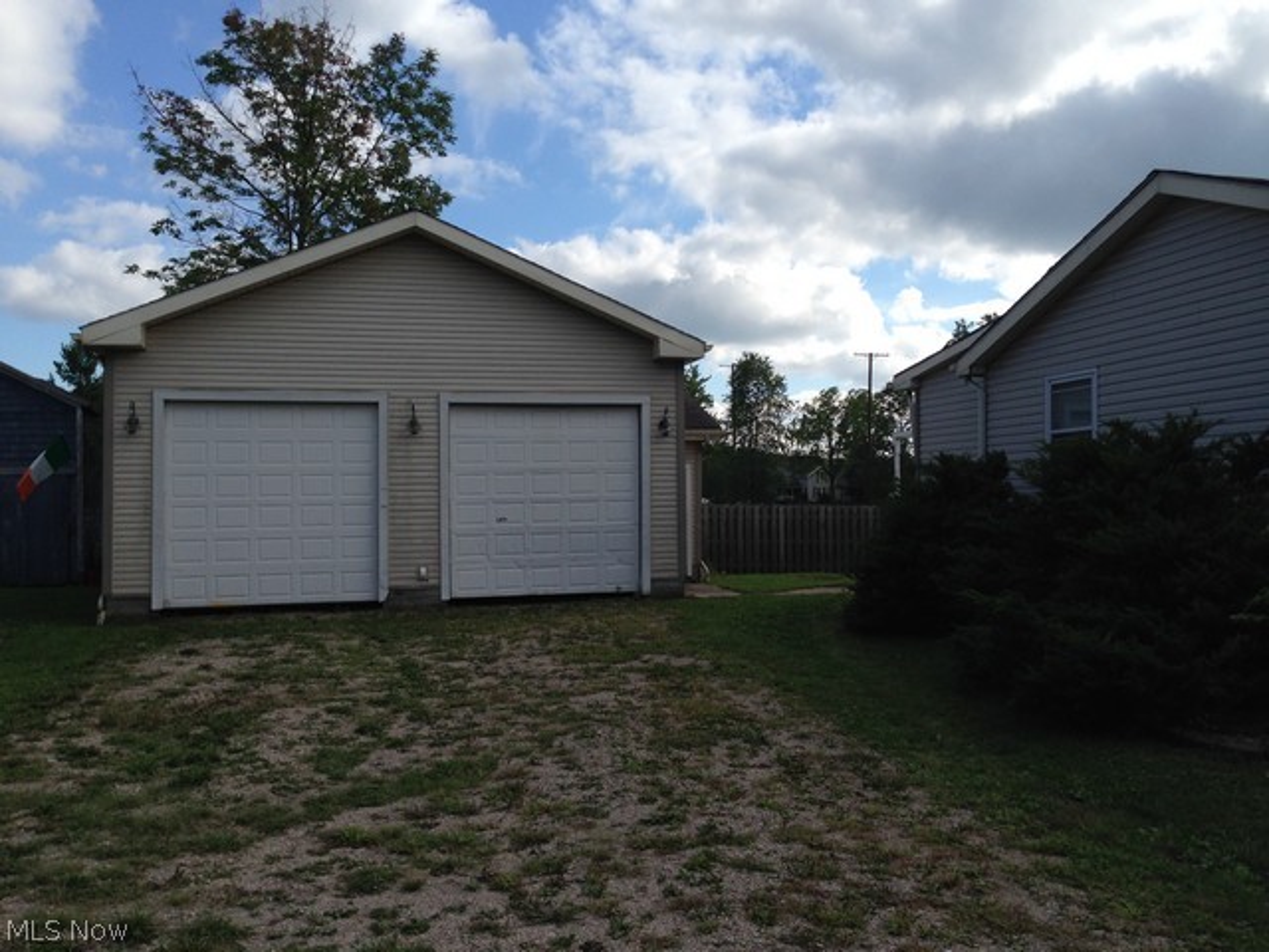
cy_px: 476
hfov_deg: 55.4
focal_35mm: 33
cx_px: 634
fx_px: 1210
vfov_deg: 42.9
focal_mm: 4.12
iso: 50
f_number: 2.4
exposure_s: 1/1550
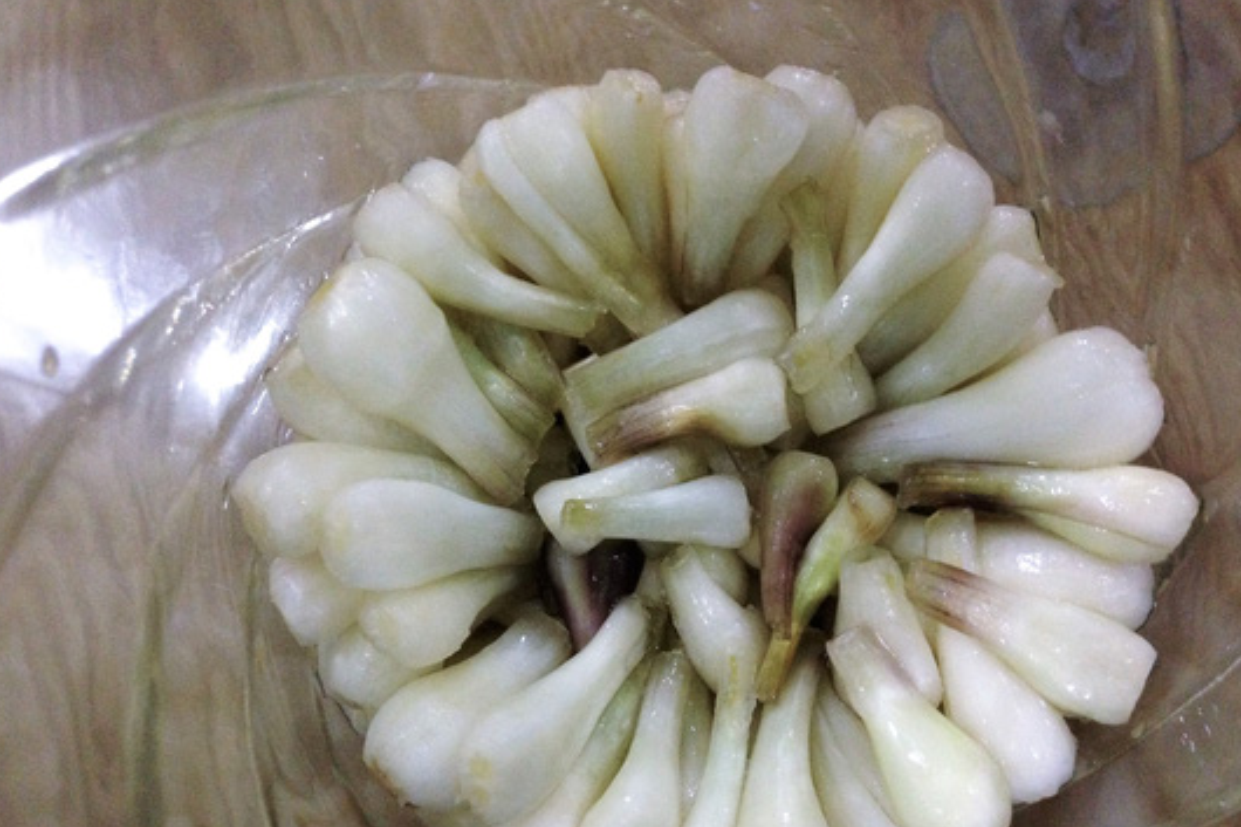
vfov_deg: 37.8
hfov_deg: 54.4
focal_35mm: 35
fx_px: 1206
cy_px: 463
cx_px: 618
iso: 320
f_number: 2.4
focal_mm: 4.12
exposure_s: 1/17
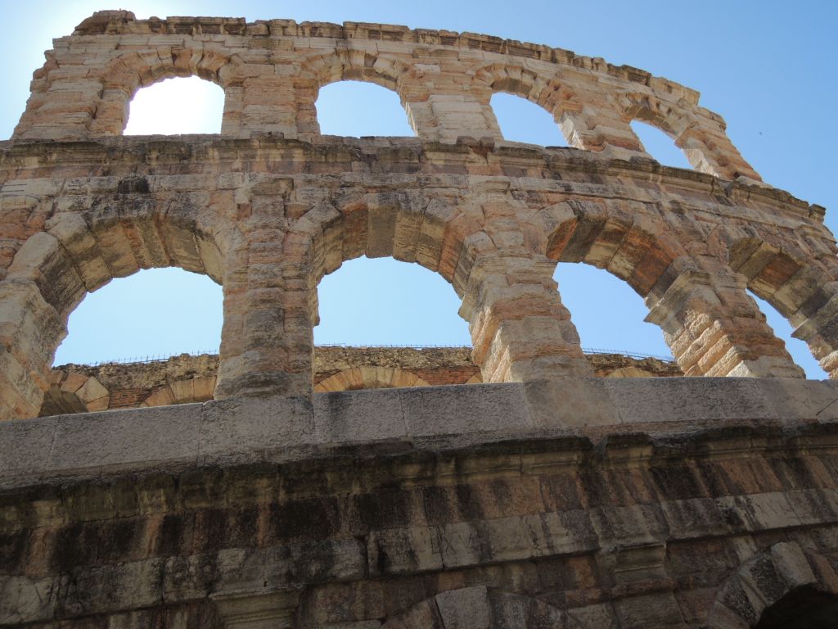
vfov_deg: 56.8
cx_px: 419
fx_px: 581
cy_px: 314
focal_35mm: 24
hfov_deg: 71.6
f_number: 2.8
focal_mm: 4.3
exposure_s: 1/1250
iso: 100
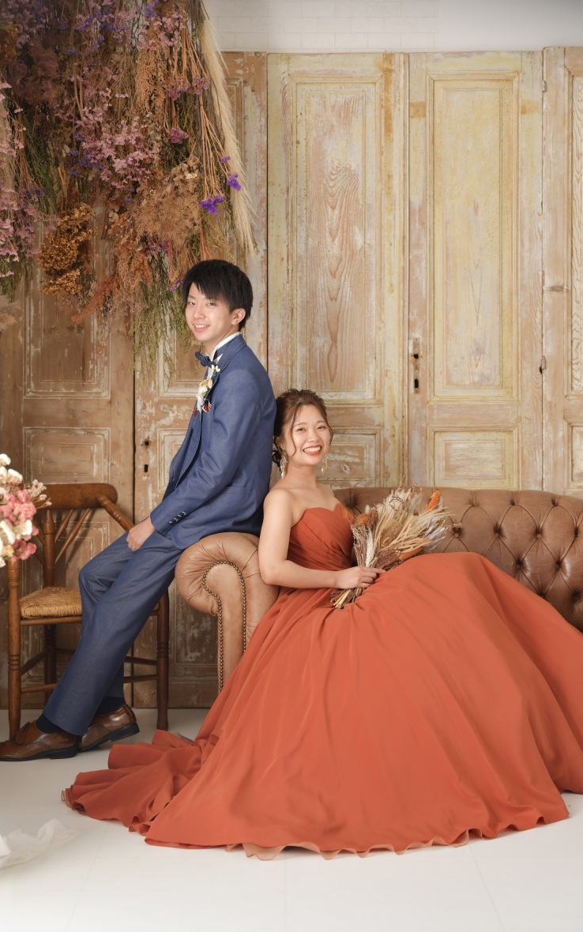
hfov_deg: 22.8
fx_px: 1448
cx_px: 298
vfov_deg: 35.7
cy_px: 470
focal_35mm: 57
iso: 400
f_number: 2.8
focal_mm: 55
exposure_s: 1/100
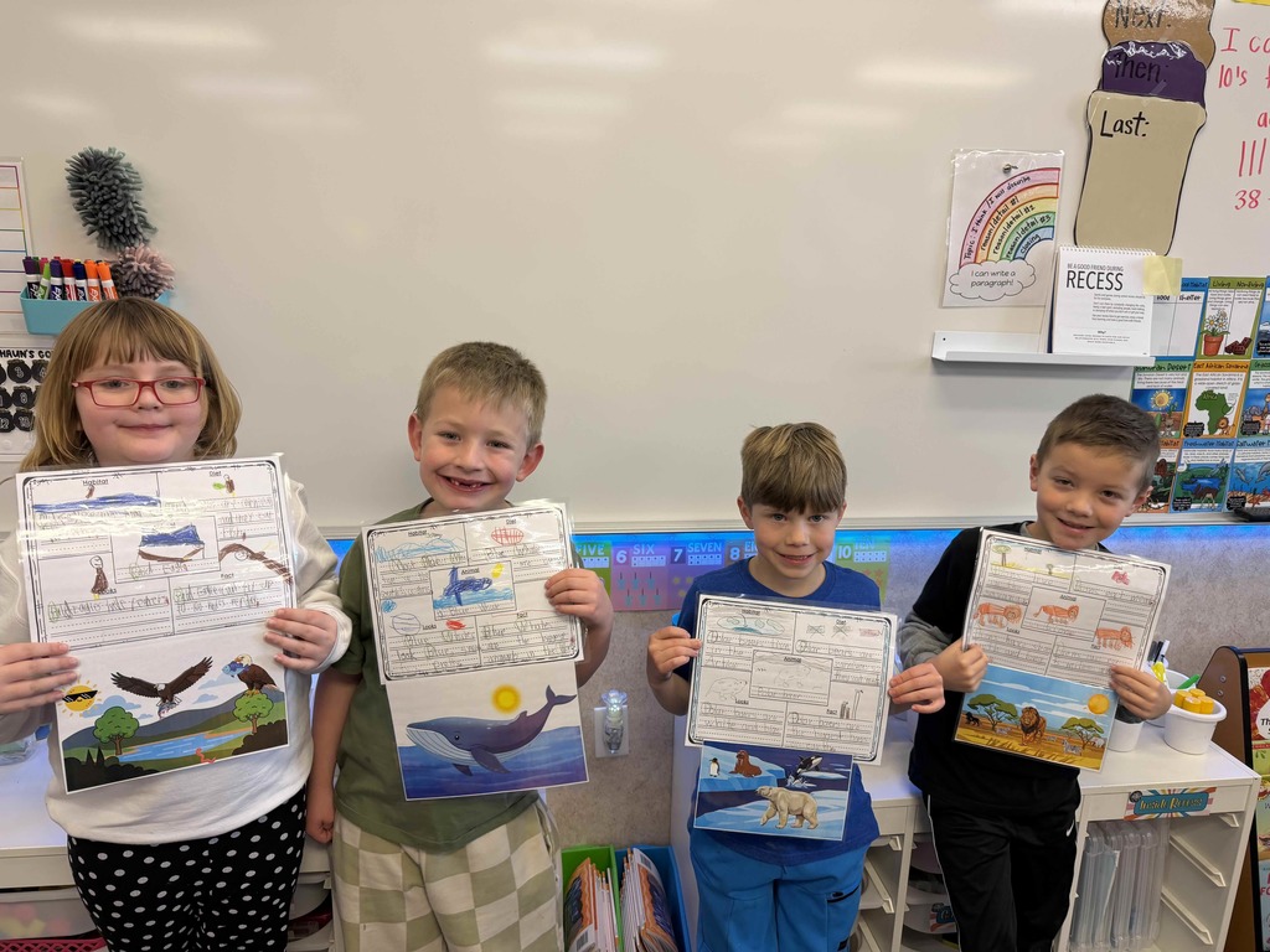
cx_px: 635
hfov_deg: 71.6
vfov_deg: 56.8
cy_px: 476
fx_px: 881
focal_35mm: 24
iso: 100
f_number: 1.78
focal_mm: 6.76
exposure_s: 1/60
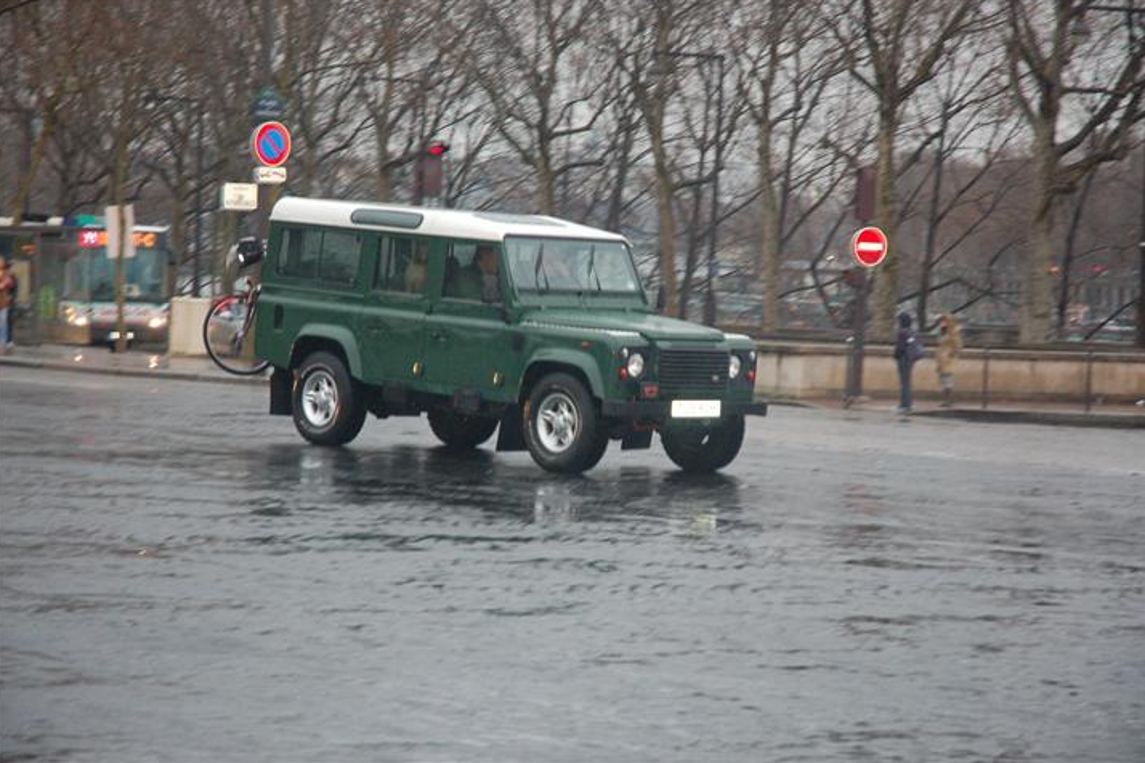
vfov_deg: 12.9
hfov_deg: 19.3
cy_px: 380
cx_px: 570
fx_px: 3371
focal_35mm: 106
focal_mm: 70
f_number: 4.5
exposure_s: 1/60
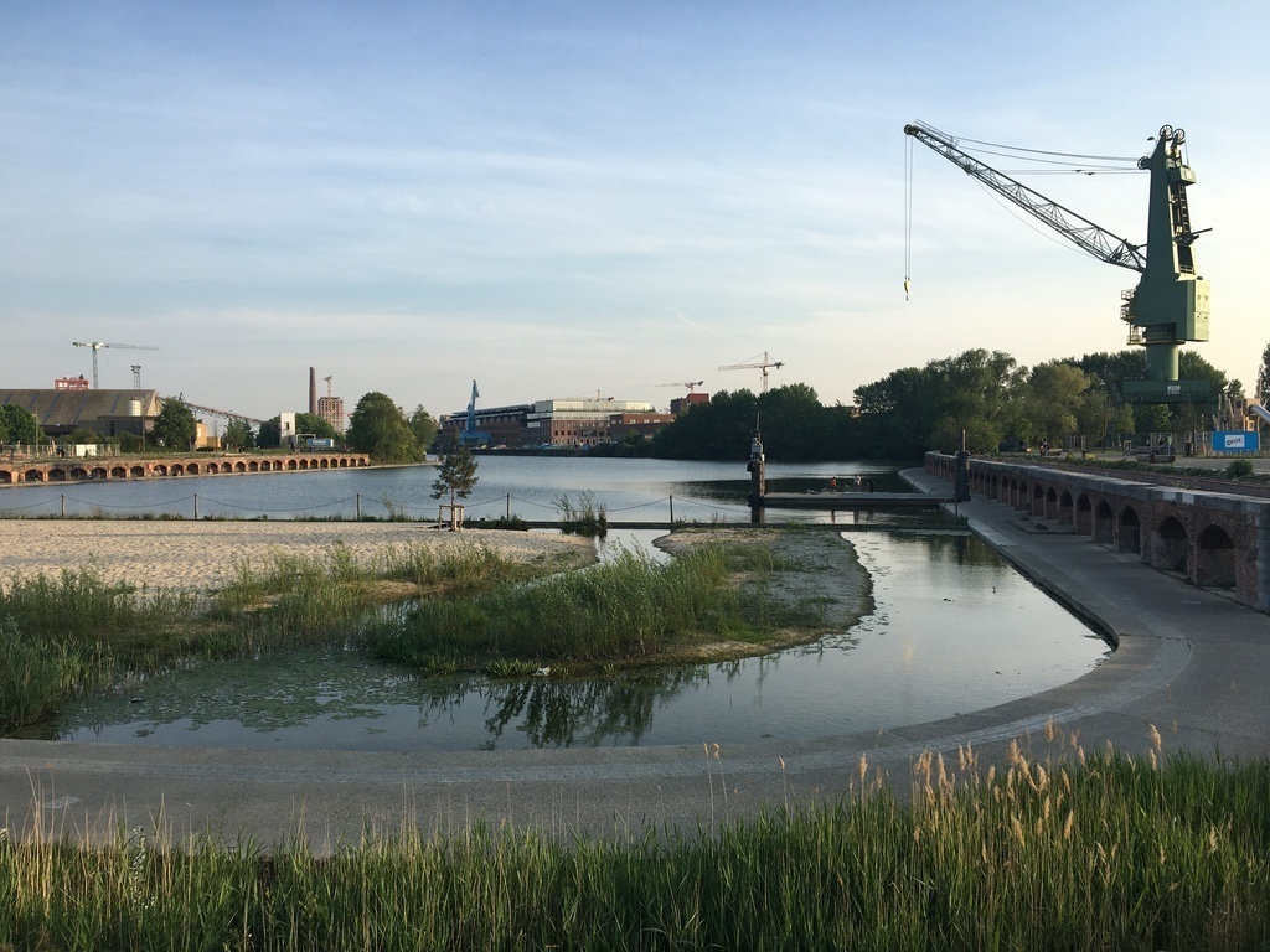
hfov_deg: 61.7
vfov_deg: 48.2
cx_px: 635
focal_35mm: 29
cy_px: 476
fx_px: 1064
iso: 25
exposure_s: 1/761
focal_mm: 4.15
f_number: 2.2
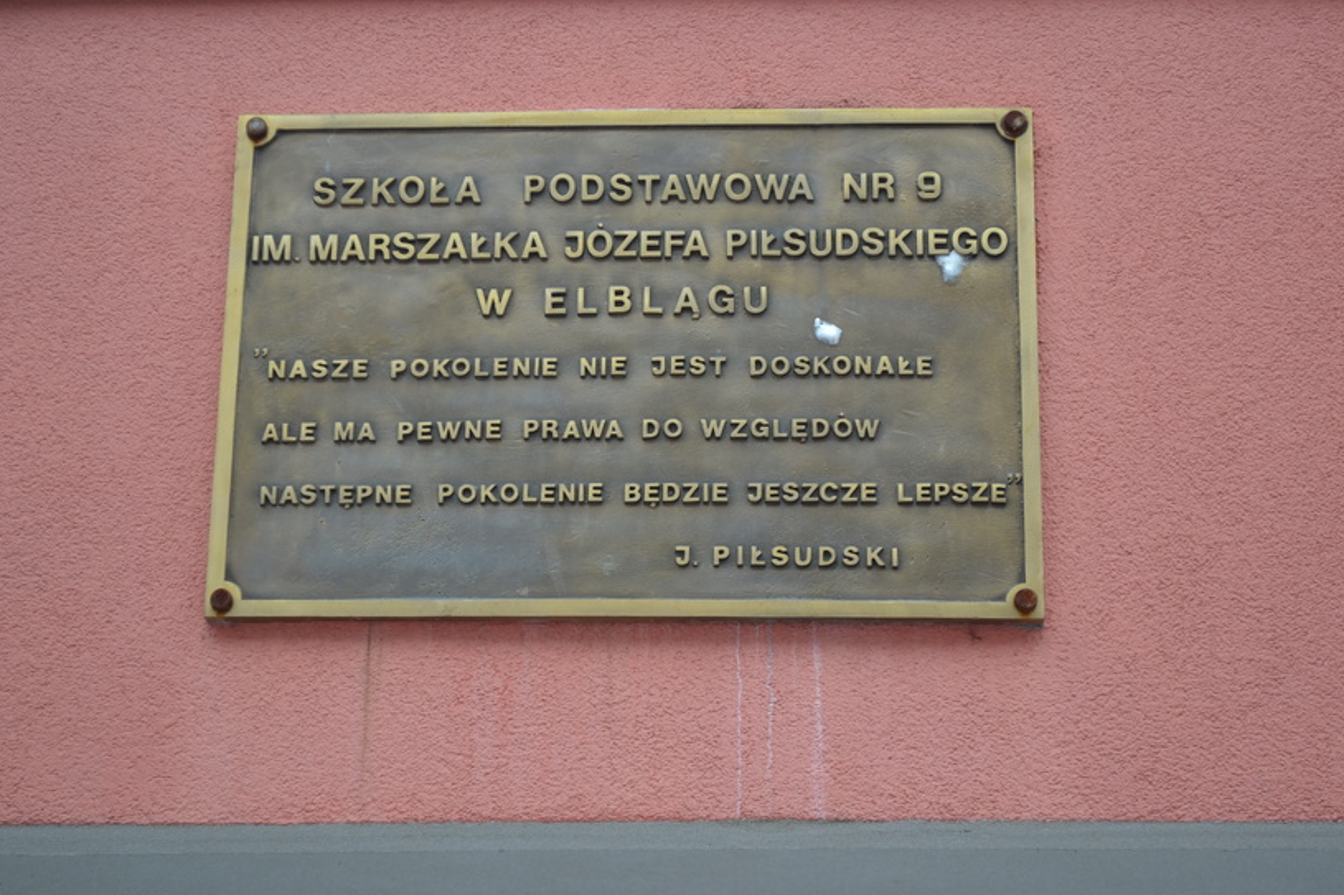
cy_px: 430
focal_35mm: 87
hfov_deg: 23.5
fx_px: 3229
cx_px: 667
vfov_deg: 15.8
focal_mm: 55
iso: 100
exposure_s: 1/125
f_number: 5.6
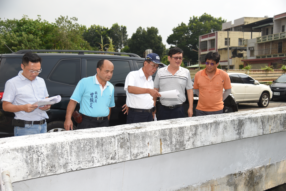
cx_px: 143
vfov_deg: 35.1
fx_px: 302
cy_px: 96
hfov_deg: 50.7
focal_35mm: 38
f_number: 4
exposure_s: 1/2500
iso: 320
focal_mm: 38
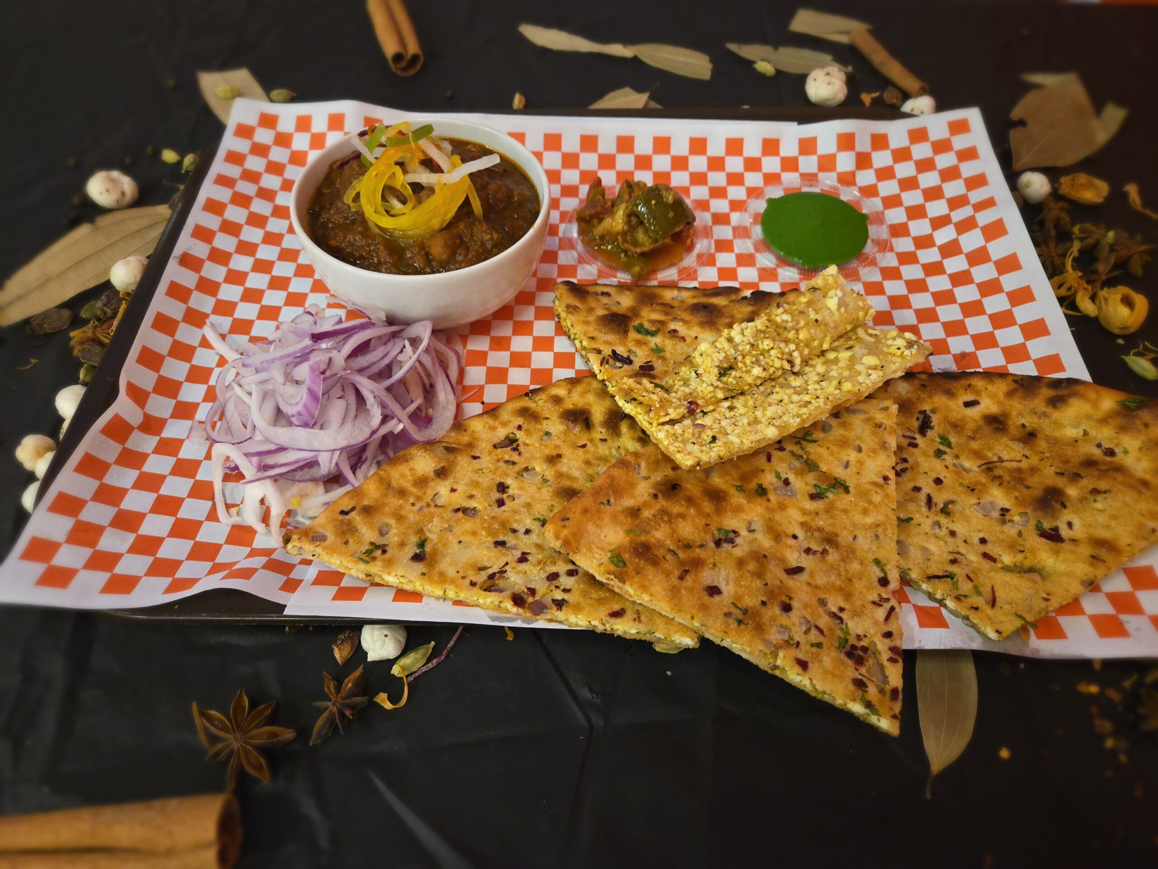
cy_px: 434
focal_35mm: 23
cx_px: 579
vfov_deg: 58.9
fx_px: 769
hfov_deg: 73.9
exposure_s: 1/30
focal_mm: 5.4
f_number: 1.8
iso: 400
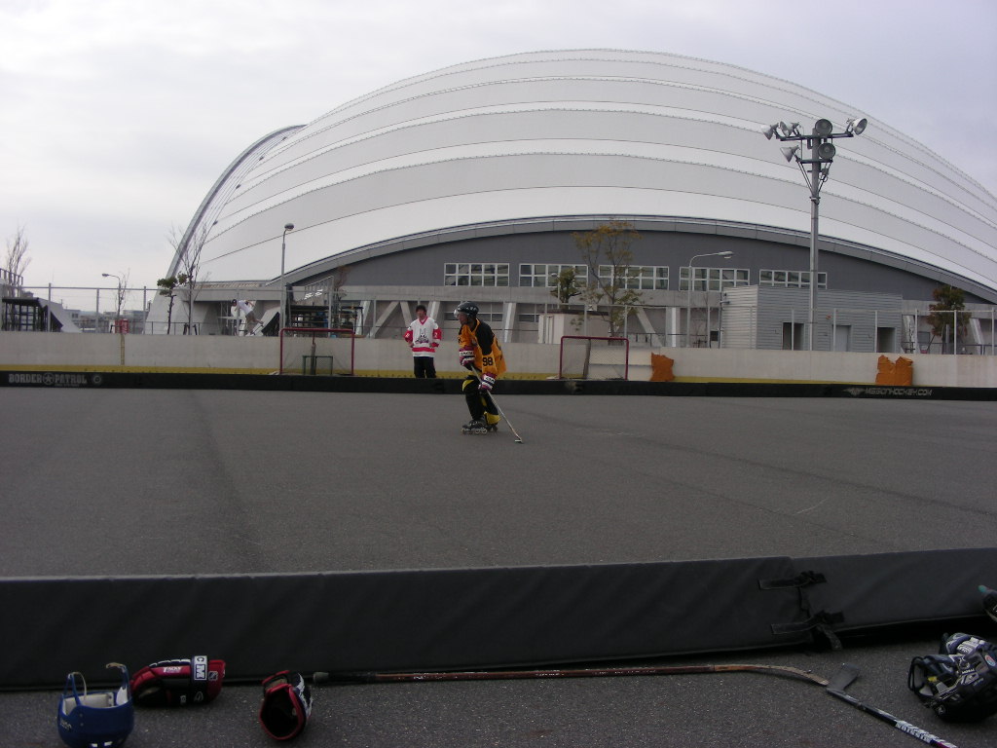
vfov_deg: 37.7
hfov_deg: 49.0
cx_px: 498
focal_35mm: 38
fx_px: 1094
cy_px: 374
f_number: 4
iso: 50
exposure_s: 1/390
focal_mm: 6.3
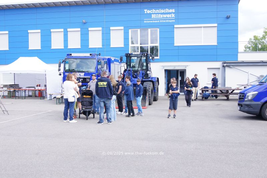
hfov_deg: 46.4
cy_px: 89
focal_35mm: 42
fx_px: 311
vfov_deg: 31.8
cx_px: 134
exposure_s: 1/80
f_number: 7.1
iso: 100
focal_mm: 28
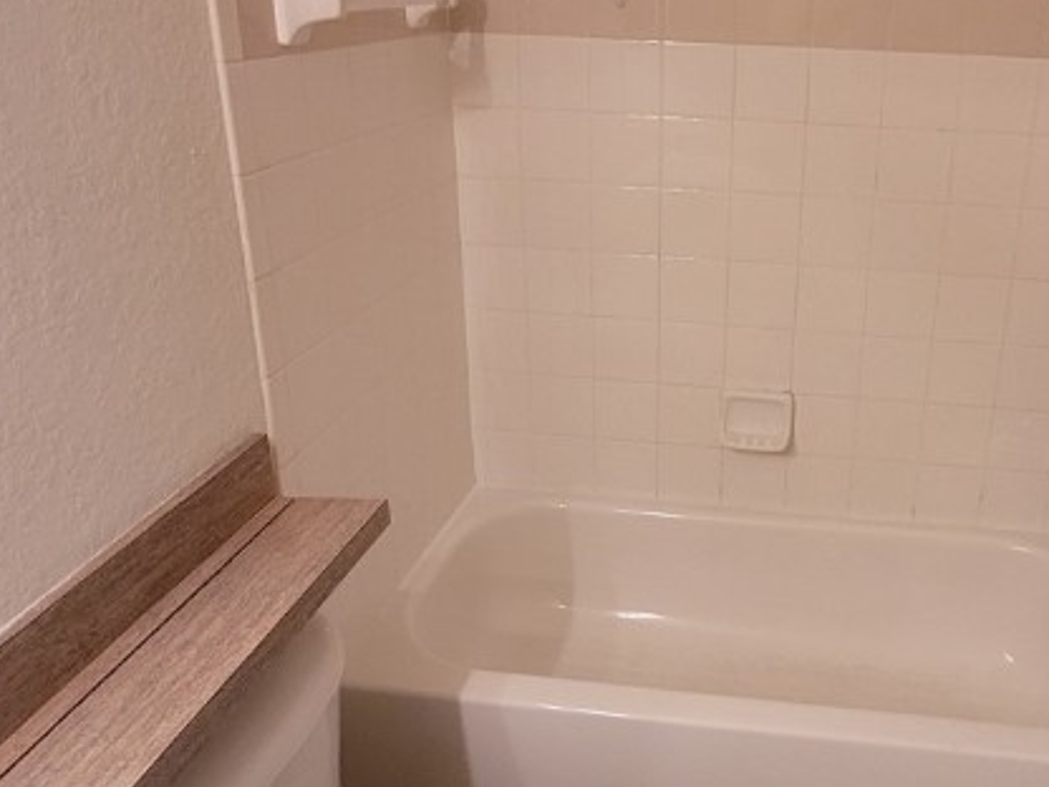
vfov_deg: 44.1
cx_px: 734
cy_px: 348
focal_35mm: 32
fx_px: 970
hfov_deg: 55.1
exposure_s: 1/60
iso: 250
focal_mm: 1.74
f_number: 2.2
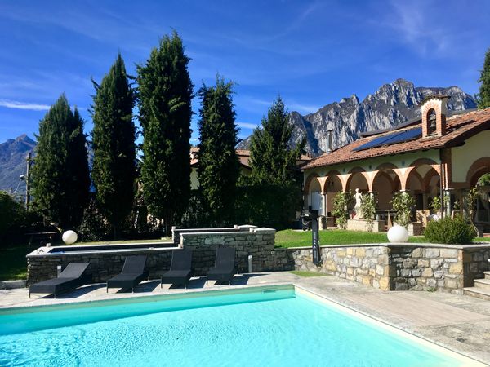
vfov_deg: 48.2
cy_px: 184
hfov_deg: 61.7
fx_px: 411
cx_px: 245
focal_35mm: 29
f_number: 2.2
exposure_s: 1/1479
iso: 25
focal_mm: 4.15
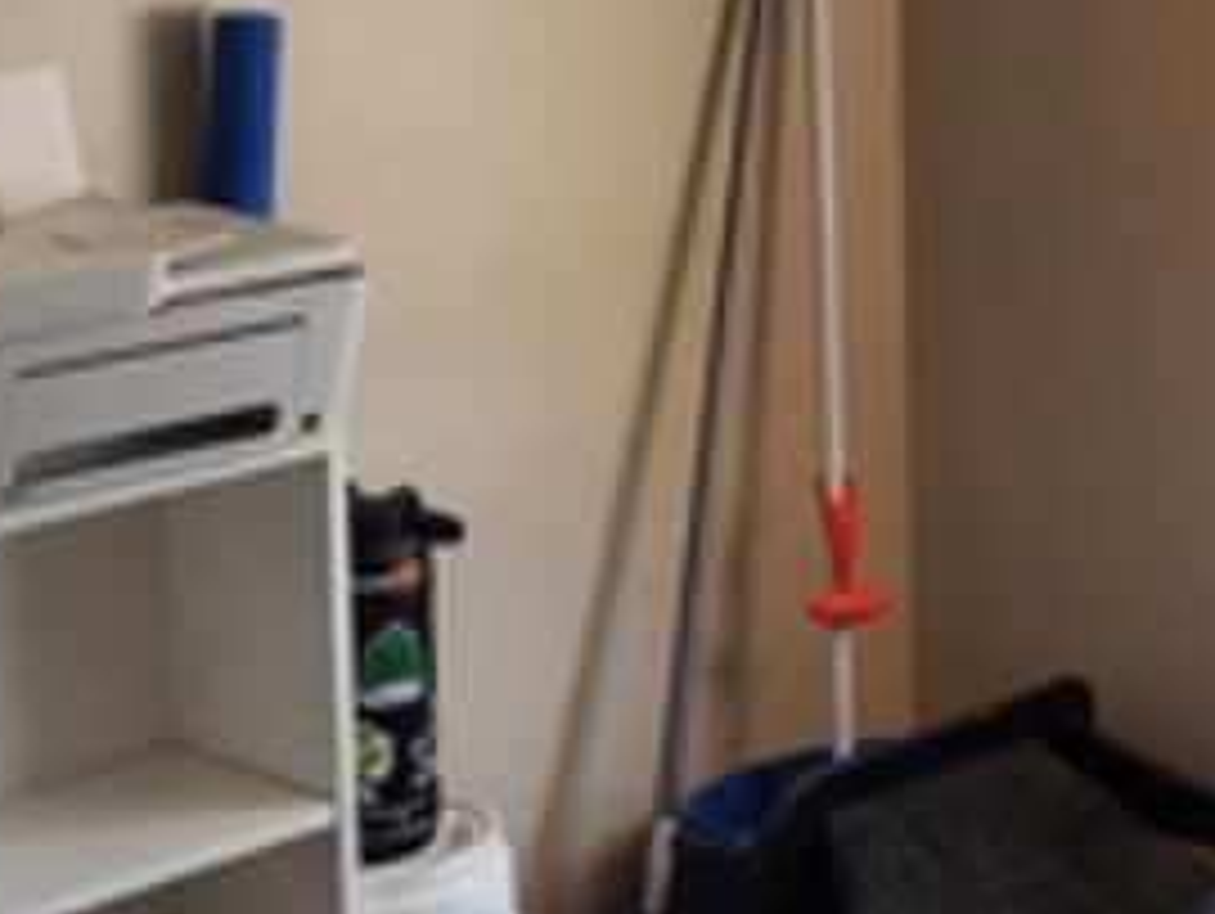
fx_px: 3829
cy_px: -18
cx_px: 1084
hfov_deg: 17.8
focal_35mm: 109
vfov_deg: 13.4
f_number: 1.8
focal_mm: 5.4
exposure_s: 1/120
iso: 100
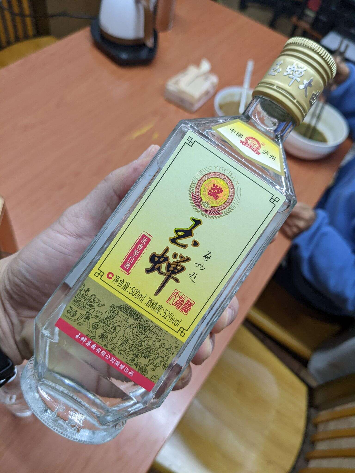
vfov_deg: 65.3
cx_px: 178
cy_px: 236
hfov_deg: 51.4
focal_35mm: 27
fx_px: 369
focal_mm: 4.38
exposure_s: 1/42.4
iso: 107
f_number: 1.73
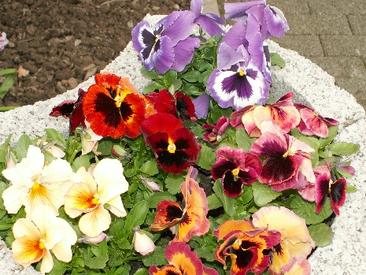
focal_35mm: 84
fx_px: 888
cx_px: 184
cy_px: 177
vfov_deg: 17.5
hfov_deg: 23.3
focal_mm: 10.23
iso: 50
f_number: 3.2
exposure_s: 1/200
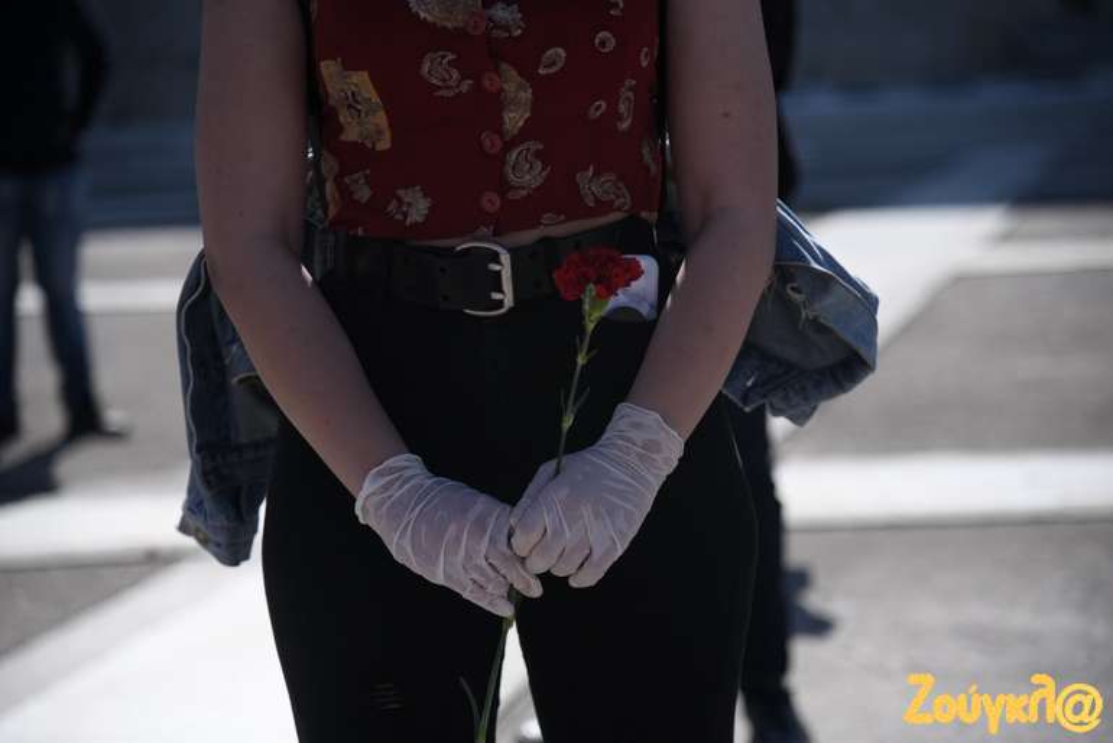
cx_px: 556
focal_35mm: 105
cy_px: 372
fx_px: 3247
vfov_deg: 13.1
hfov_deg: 19.4
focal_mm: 105
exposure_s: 1/5000
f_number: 4
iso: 400
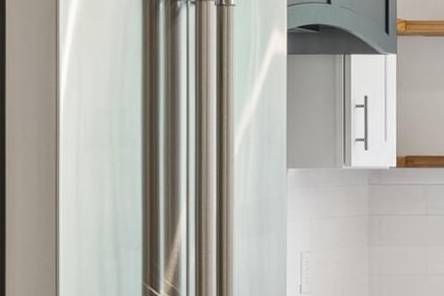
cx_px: 1063
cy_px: 188
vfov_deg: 8.9
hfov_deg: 11.1
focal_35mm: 155
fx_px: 1912
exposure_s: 1/20
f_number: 7.1
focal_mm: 23
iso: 320
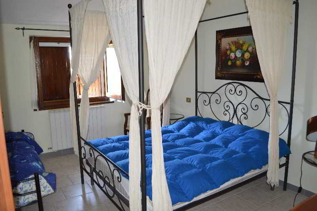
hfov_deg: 67.4
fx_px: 238
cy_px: 106
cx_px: 158
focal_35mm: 27
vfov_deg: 47.9
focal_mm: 18
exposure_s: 1/60
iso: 900
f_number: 3.5
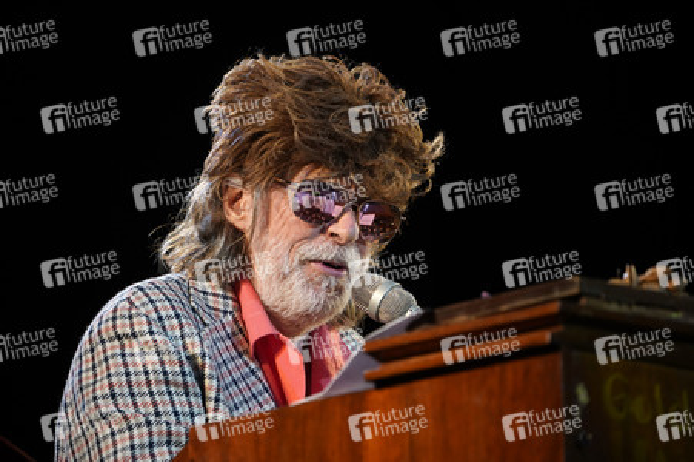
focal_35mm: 485
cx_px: 347
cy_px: 231
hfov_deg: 4.3
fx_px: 9343
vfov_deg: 2.8
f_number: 6.3
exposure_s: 1/250
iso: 2000
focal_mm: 485
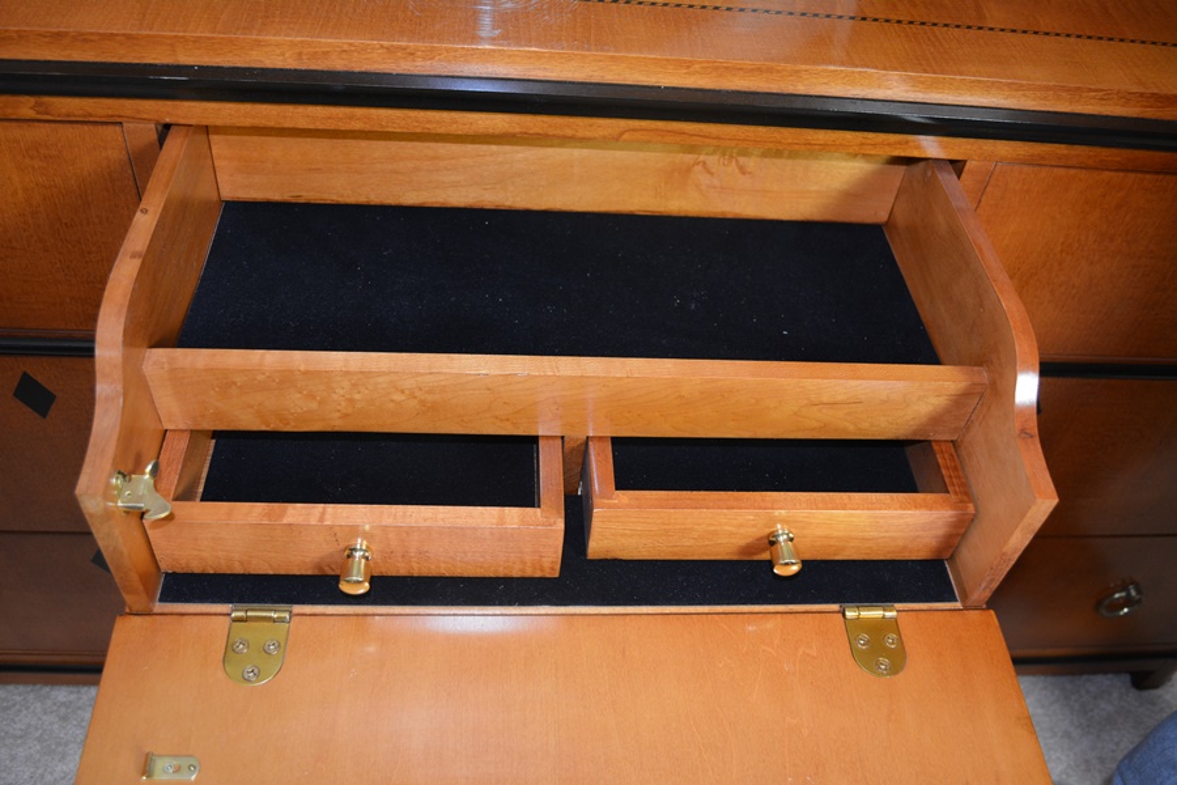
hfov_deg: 61.9
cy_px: 392
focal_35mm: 30
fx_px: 981
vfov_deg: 43.6
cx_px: 588
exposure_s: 1/60
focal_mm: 20
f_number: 3.8
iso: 1100
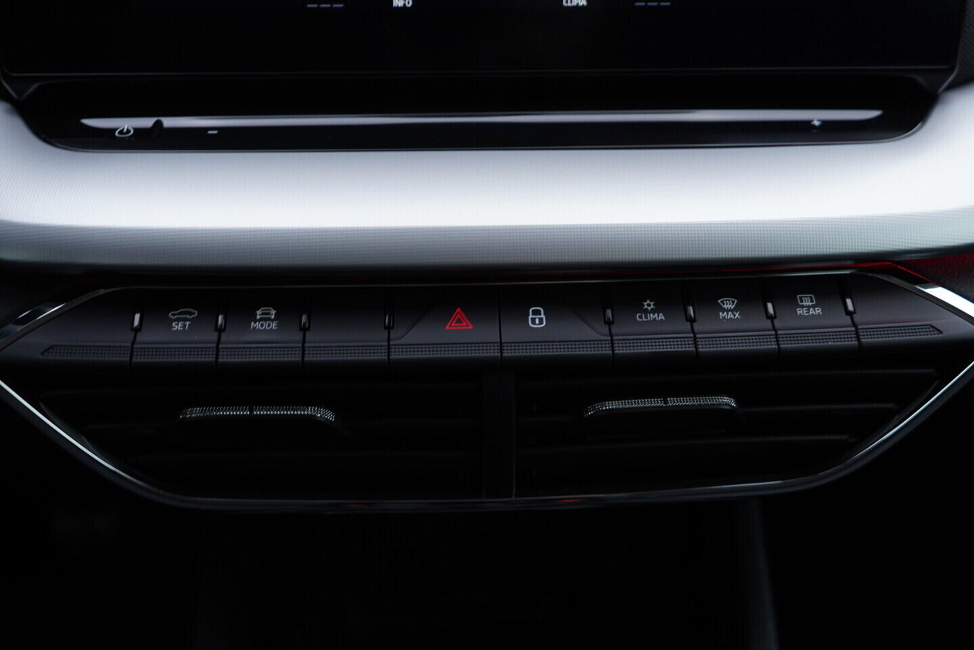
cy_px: 325
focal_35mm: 36
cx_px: 487
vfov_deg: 36.9
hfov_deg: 53.1
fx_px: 974
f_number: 3.2
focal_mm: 24
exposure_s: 1/40
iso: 125
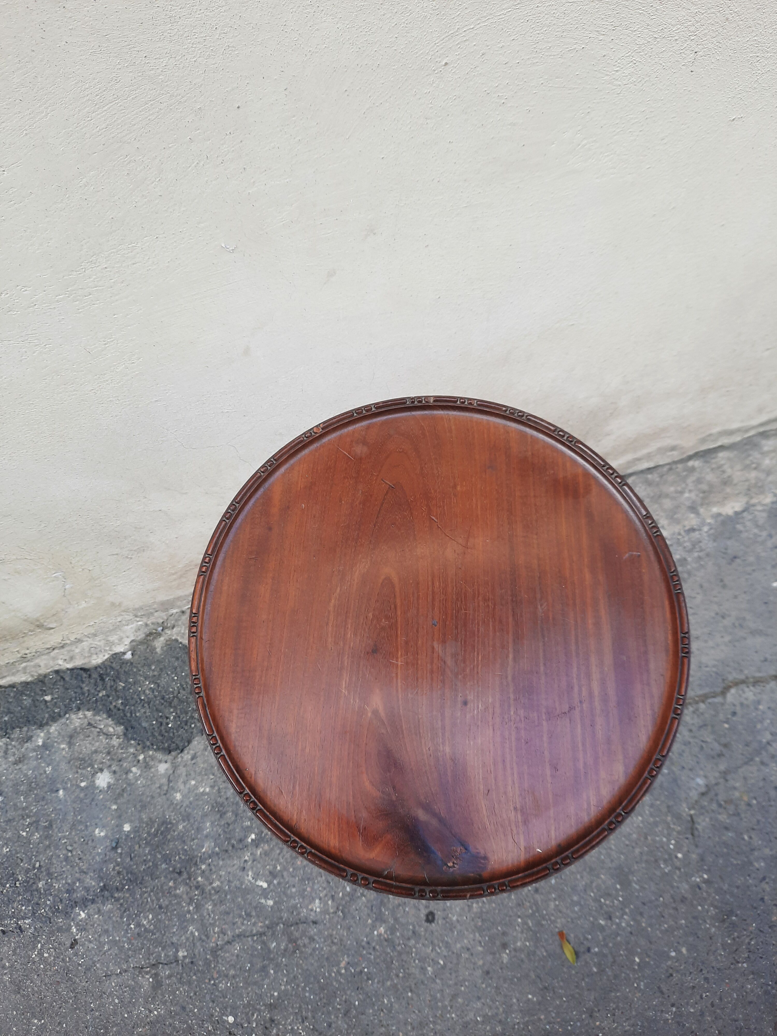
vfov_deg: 69.4
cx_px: 388
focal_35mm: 25
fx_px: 748
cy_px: 518
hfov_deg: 54.9
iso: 32
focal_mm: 4.6
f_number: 2
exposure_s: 1/119
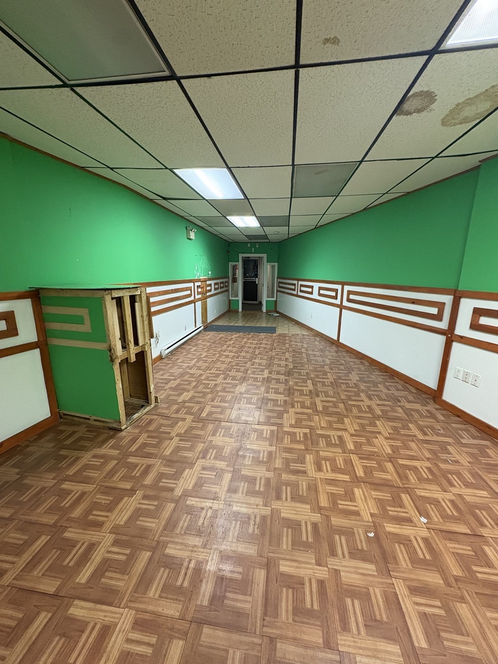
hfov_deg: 85.7
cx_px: 249
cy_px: 332
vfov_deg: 102.1
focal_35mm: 14
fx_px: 269
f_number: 2.2
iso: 320
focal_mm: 2.22
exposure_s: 1/60
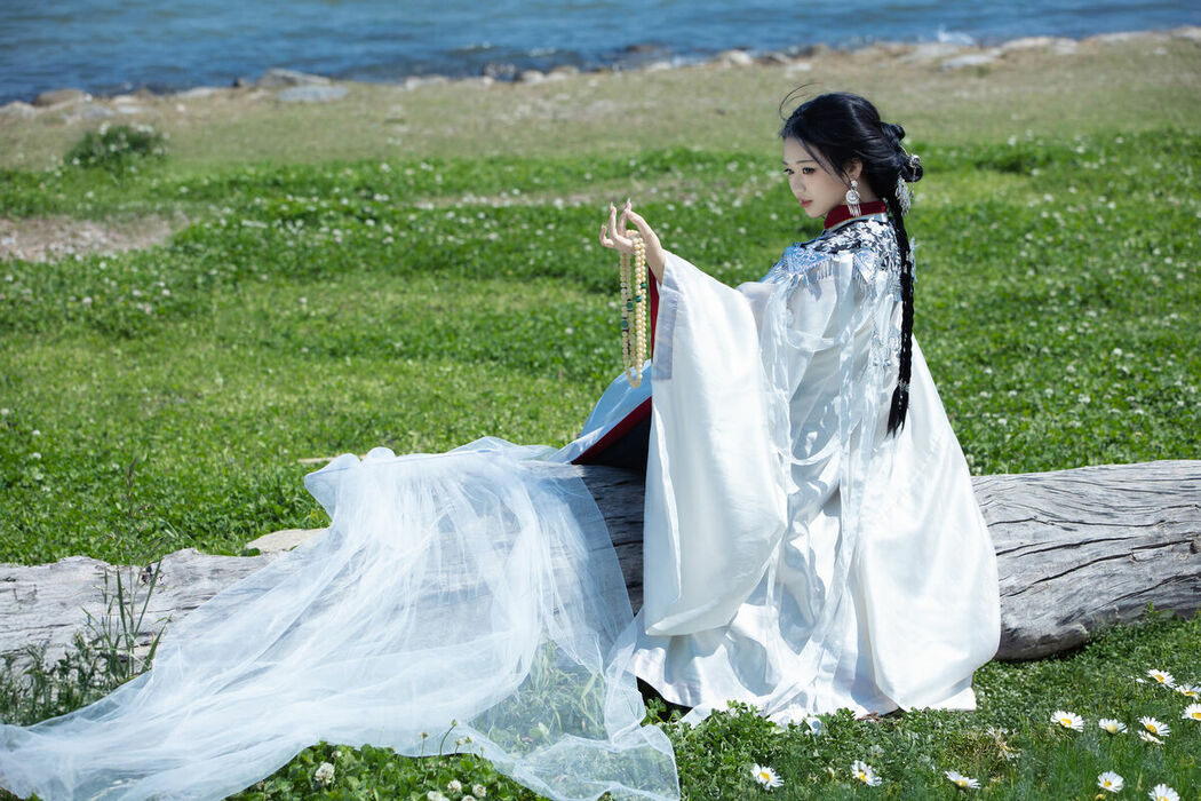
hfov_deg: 20.0
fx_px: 3403
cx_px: 600
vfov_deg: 13.4
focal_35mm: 102
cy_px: 400
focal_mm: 102
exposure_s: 1/640
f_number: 5
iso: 100
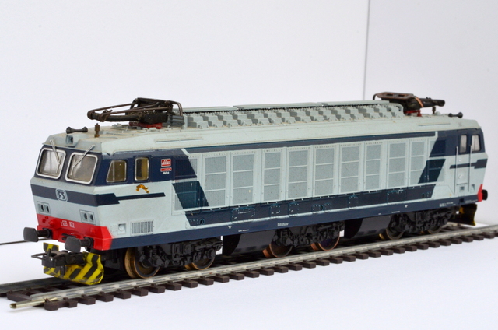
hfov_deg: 22.7
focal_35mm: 90
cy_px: 165
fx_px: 1243
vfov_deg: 15.1
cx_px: 249
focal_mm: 60
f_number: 22
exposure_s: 1/80
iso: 800
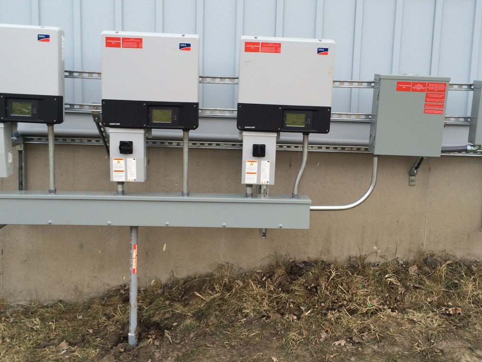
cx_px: 256
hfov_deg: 48.9
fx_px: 529
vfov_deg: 37.7
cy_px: 156
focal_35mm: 38
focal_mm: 4.15
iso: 32
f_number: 2.2
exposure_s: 1/258
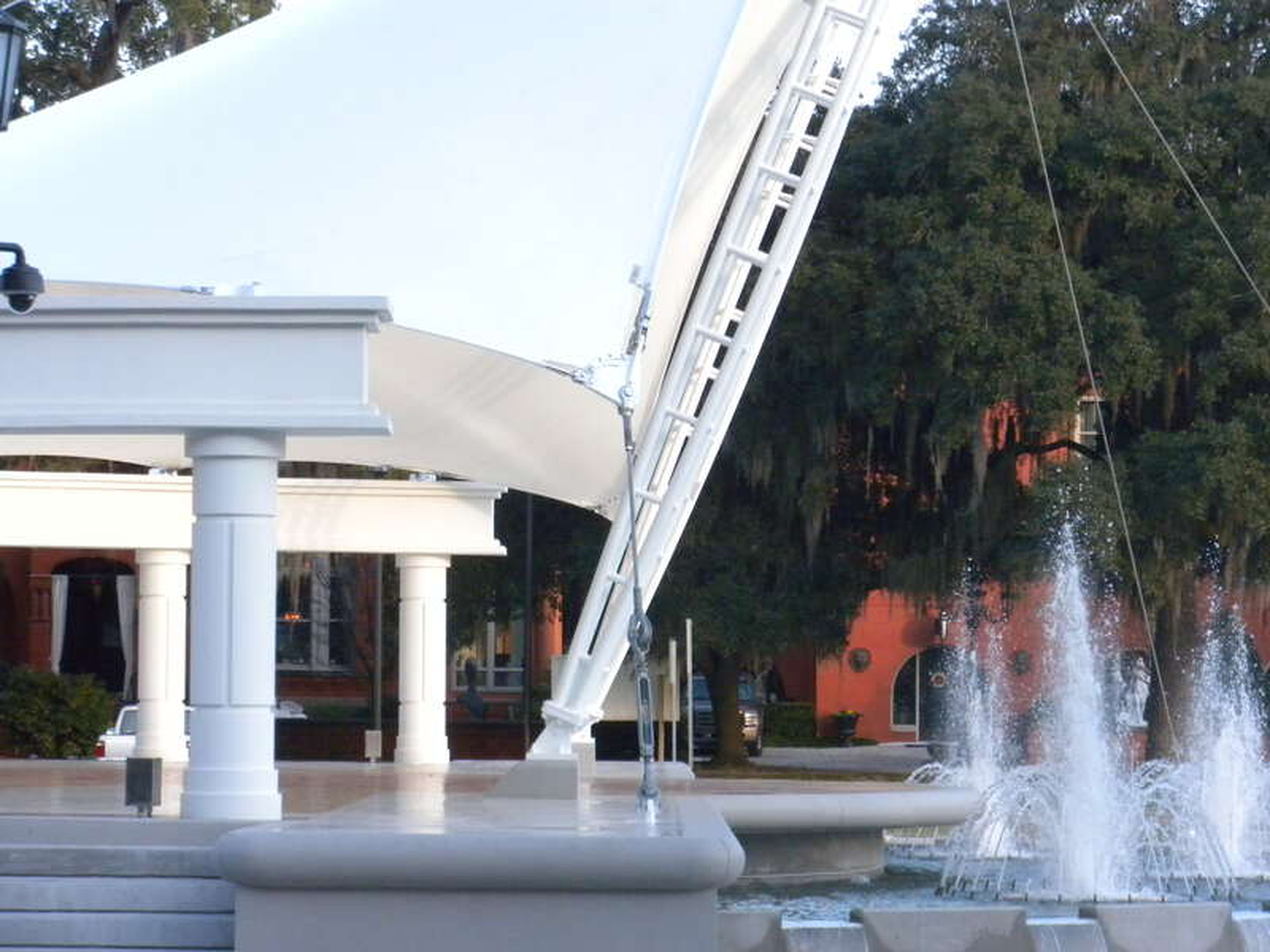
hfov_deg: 16.6
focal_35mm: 119
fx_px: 4366
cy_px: 476
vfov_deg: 12.5
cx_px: 635
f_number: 5.1
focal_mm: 21
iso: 400
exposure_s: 1/388
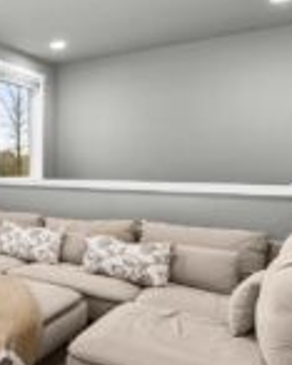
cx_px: -90
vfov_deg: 50.2
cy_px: 191
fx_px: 388
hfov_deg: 31.5
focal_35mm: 36
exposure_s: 1/5
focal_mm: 14
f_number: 7.1
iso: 1000
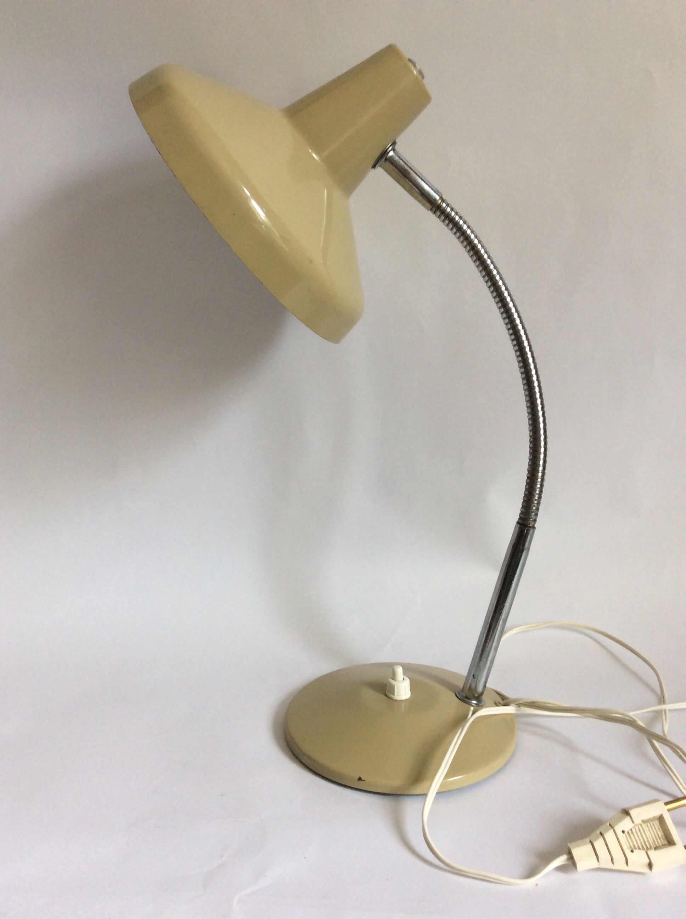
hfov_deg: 44.1
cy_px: 460
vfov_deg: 56.9
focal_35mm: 32
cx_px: 343
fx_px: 848
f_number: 2.4
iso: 40
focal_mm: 3.3
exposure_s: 1/50
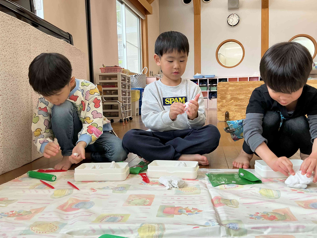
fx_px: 293
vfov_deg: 44.2
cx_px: 170
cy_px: 123
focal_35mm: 32
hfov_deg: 56.8
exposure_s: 1/120
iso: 50
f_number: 1.8
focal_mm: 3
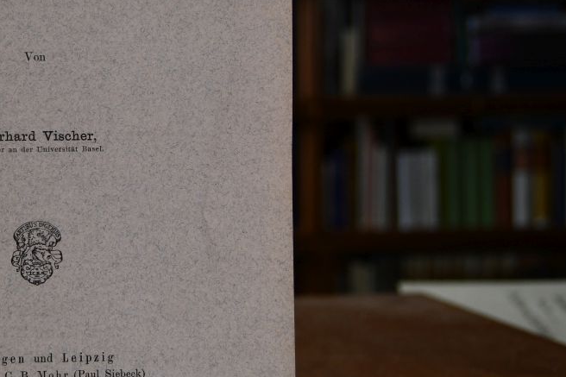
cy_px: 151
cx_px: 92
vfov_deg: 21.2
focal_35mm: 64
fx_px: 1006
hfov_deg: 30.5
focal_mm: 20
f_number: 3.5
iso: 560
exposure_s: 1/250
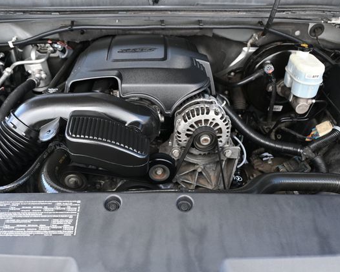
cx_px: 150
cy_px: 135
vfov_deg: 45.1
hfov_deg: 54.7
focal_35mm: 33
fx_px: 328
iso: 400
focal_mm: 19
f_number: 3.8
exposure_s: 1/125
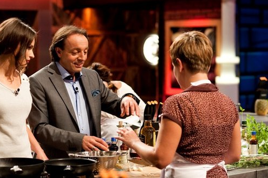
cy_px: 95
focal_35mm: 110
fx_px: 817
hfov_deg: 18.6
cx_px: 99
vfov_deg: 12.4
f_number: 3.5
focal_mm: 85
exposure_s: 1/160
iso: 1600
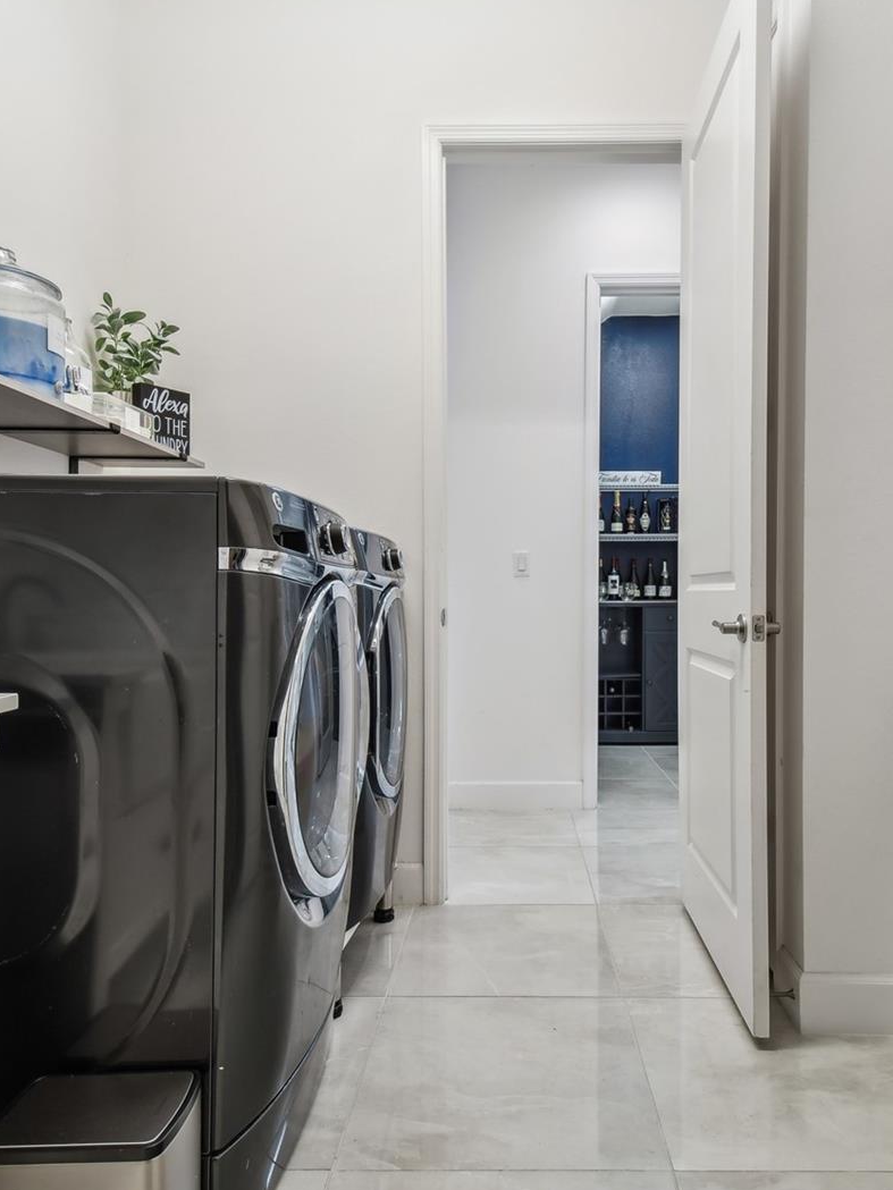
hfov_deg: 60.9
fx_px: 757
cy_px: 594
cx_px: 503
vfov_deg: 76.4
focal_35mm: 22
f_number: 7.1
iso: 100
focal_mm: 10
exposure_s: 1/3.33
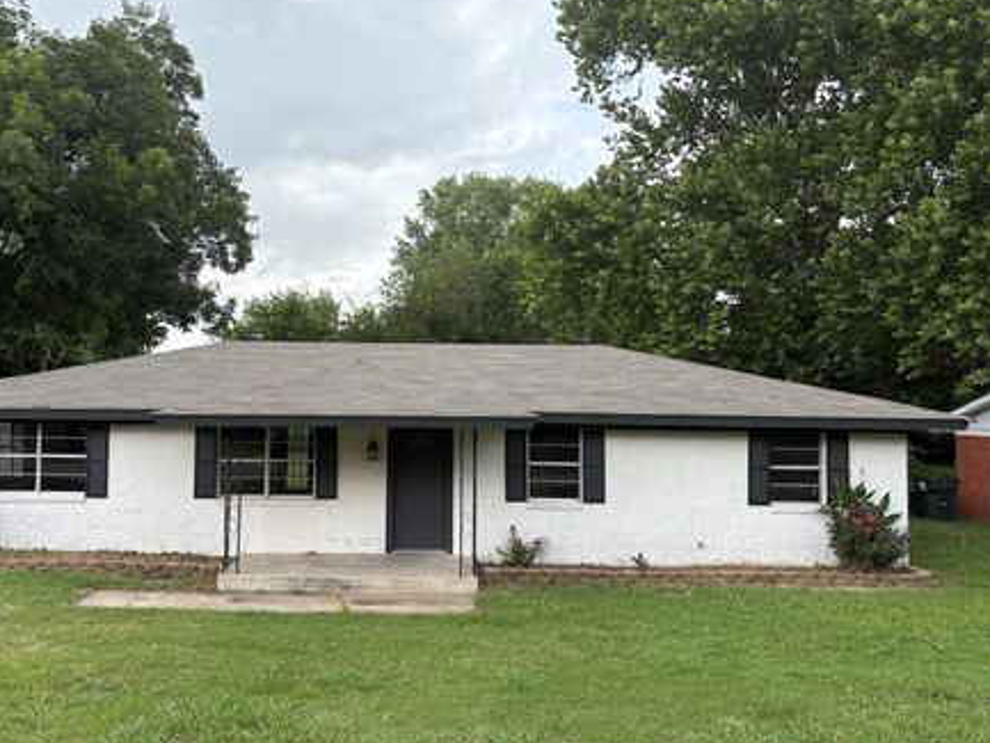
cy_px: 358
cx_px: 421
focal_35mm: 30
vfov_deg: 46.8
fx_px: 858
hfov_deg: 59.7
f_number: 1.6
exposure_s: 1/987
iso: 64
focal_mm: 5.96
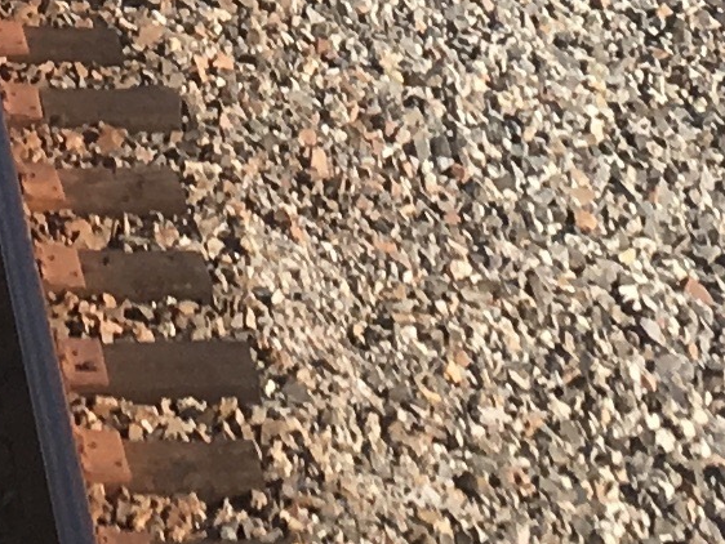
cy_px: -1042
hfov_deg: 9.5
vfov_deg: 6.6
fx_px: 4358
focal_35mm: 208
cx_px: 126
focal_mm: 4.15
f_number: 2.2
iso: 25
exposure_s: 1/986
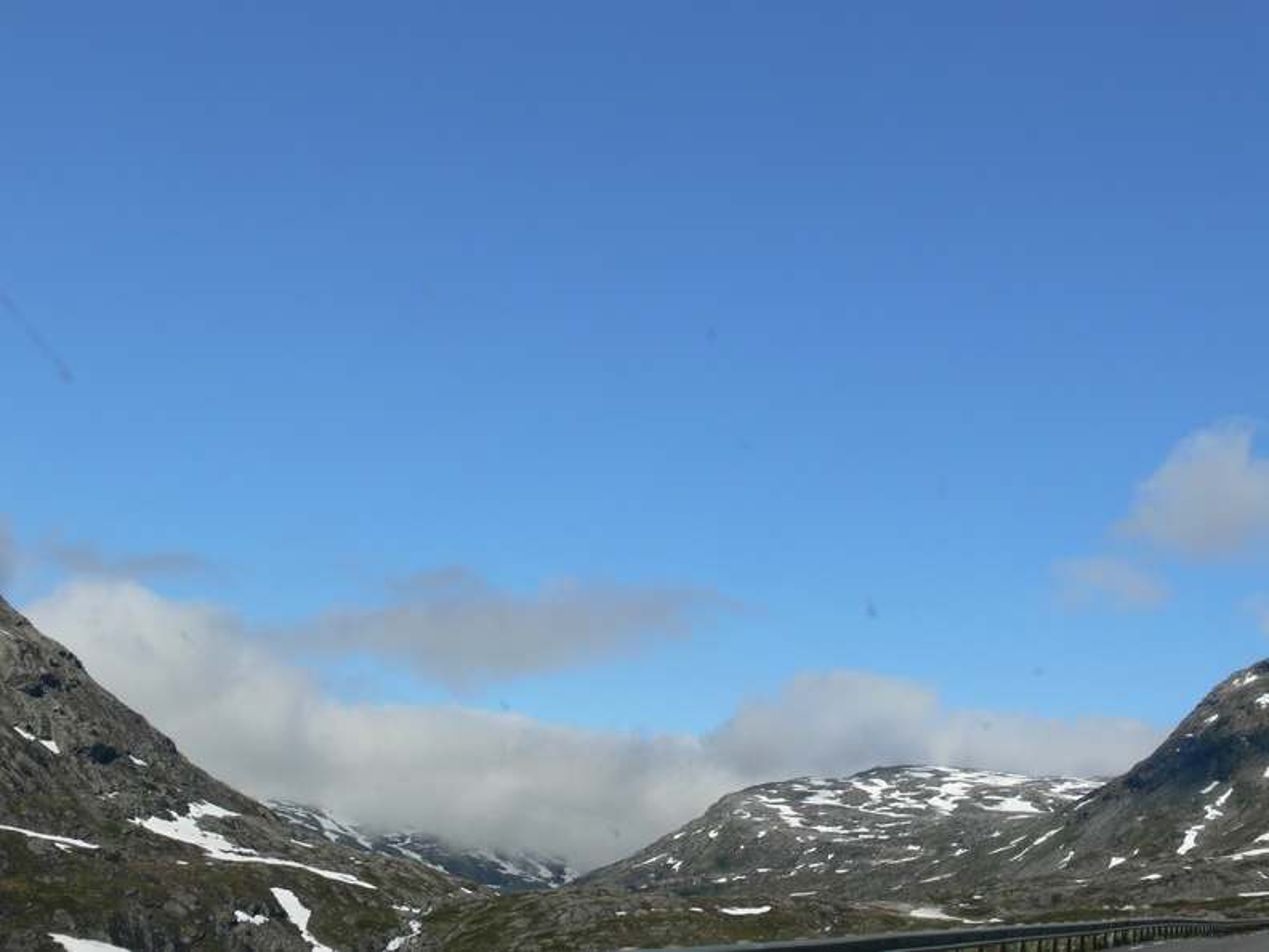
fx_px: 1650
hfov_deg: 42.1
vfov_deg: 32.2
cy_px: 476
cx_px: 634
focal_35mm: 45
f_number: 5.6
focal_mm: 9.6
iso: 80
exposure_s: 1/125
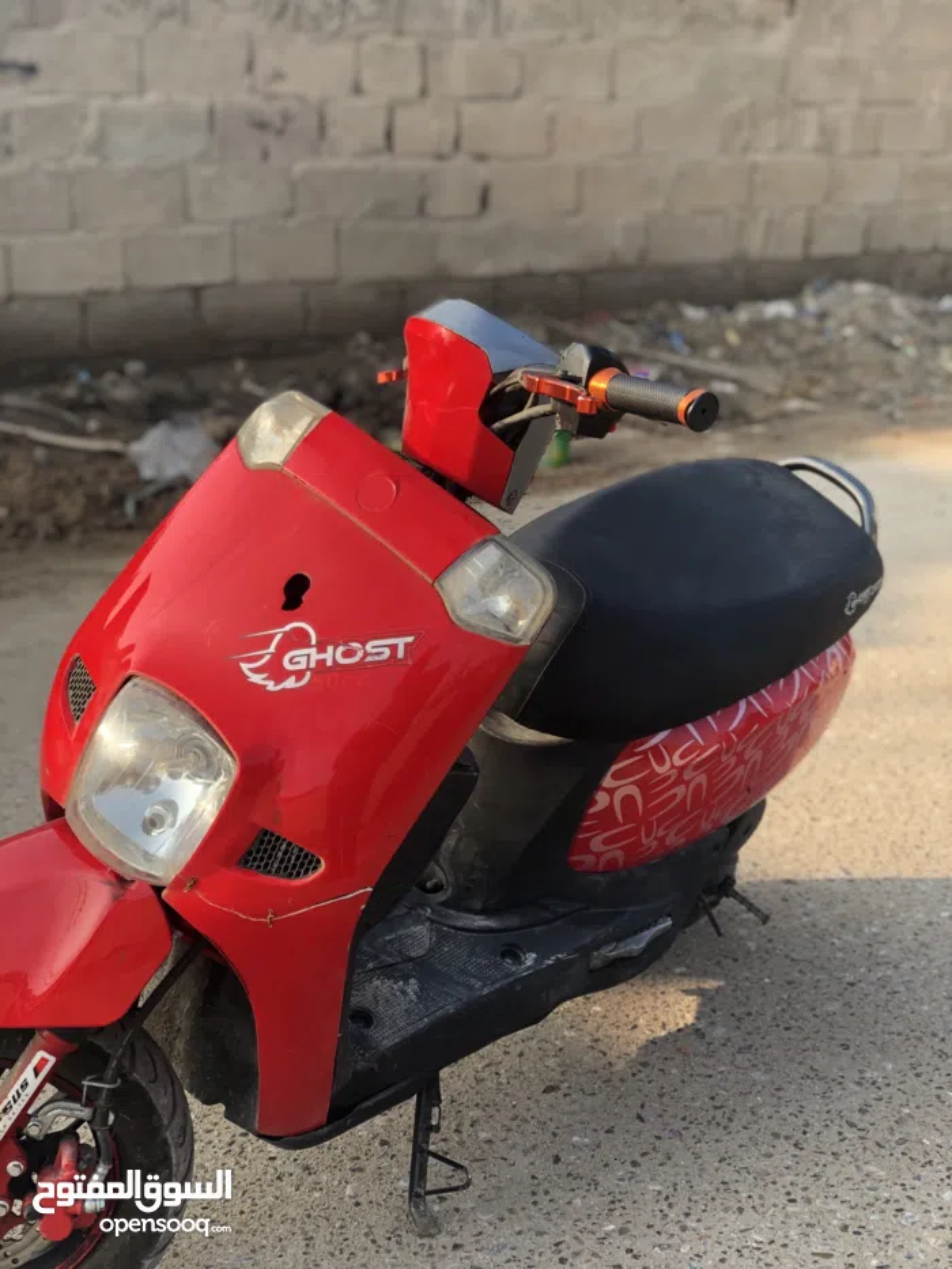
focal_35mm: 52
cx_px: 476
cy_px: 634
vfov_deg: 36.8
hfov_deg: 28.0
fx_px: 1906
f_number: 2.4
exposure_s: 1/177
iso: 16
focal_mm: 6
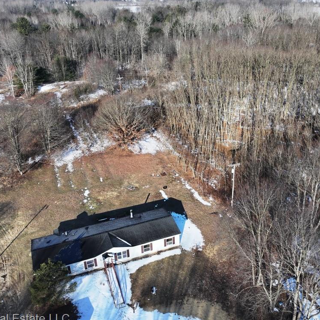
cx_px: 182
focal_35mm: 29
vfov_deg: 55.6
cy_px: 163
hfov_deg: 55.4
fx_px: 303
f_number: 2.8
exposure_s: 1/1600
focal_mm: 12.29
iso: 110
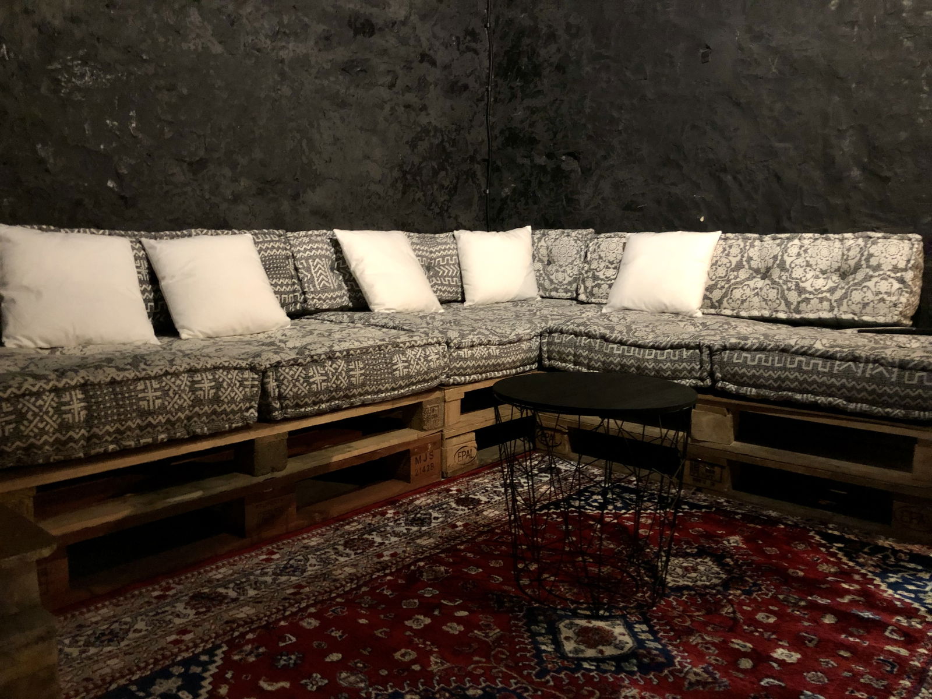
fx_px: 754
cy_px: 350
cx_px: 466
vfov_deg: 49.7
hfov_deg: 63.4
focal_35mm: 28
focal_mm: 3.99
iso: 160
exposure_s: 1/4
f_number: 1.8
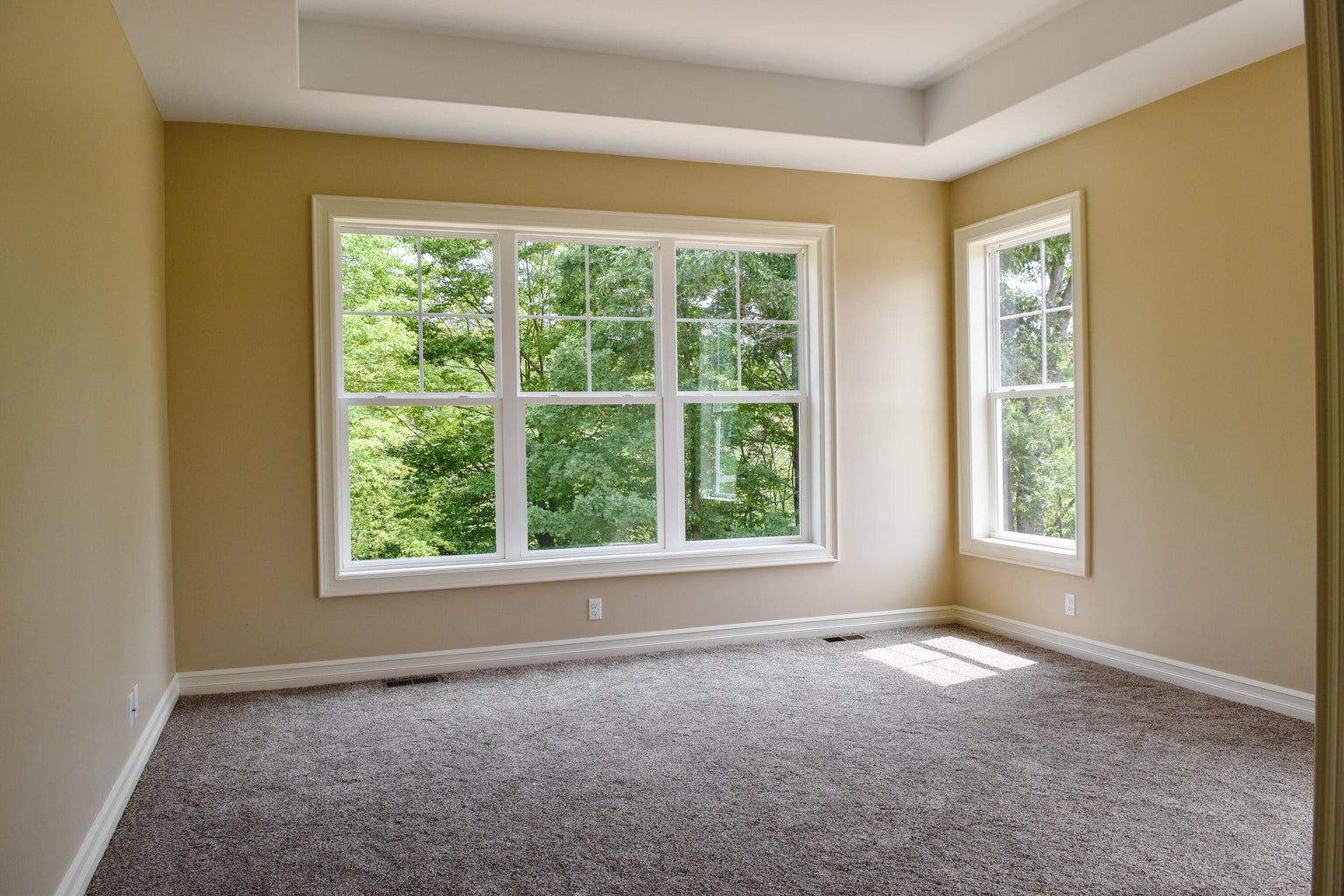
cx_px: 672
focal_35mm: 26
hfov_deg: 70.4
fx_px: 952
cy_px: 448
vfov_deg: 50.4
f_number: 8
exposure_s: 1/250
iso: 200
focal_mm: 17
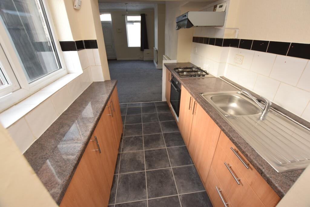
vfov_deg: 77.3
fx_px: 129
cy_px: 104
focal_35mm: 15
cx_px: 155
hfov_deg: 100.4
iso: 800
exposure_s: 1/100
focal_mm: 10
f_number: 5
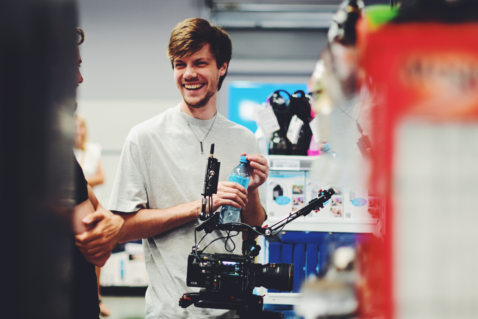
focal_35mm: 75
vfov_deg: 18.2
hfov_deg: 27.0
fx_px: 996
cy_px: 160
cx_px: 239
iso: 100
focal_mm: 50
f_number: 1.4
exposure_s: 1/125
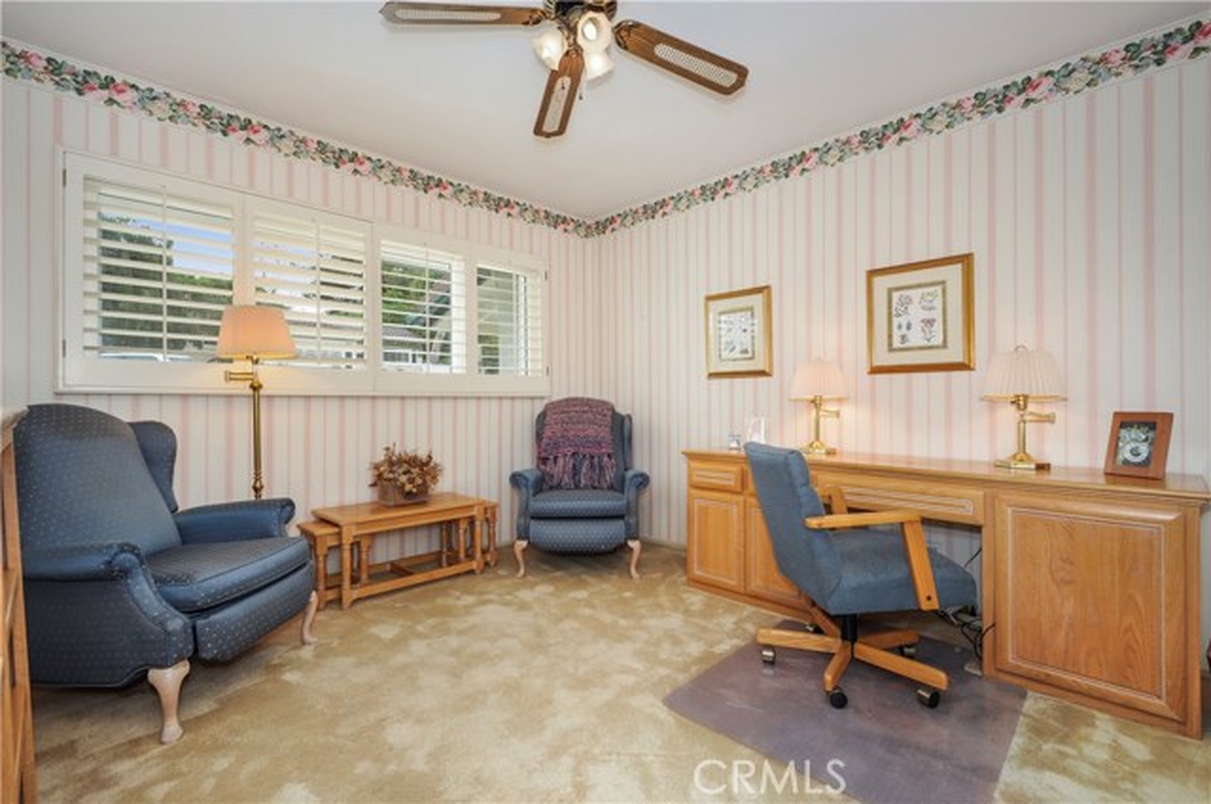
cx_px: 606
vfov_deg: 77.2
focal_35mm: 15
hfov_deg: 100.5
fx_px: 504
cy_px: 402
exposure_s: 1/60
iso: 320
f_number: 8
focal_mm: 10
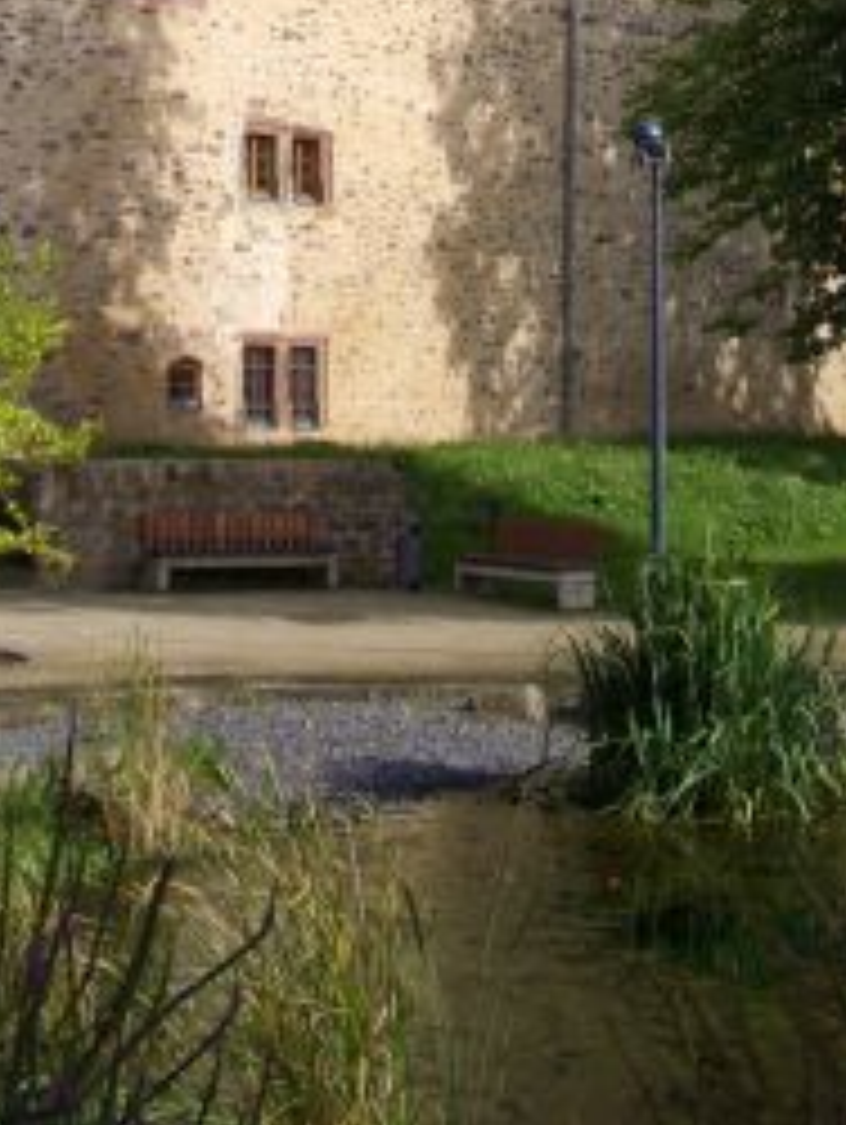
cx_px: 482
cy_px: -184
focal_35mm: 84
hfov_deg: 17.6
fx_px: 2733
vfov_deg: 21.7
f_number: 4.3
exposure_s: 1/250
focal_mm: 5.8
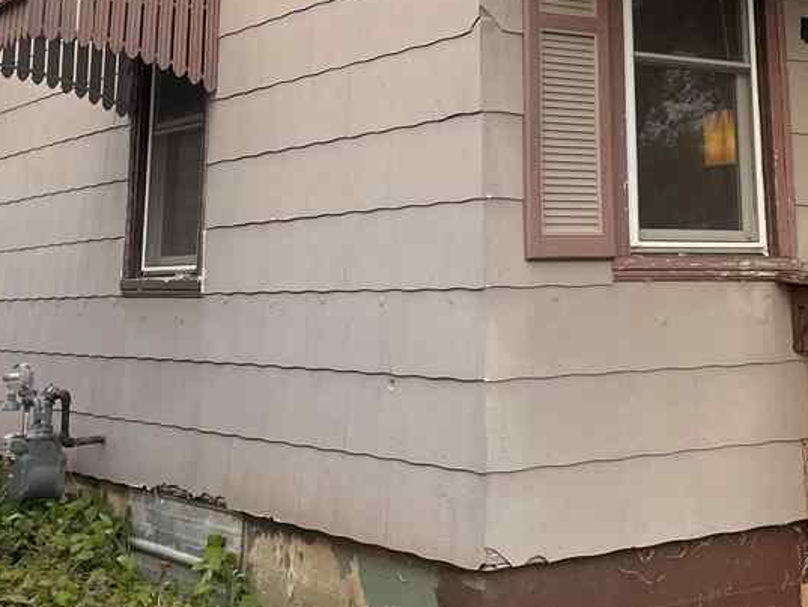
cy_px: -57
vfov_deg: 22.4
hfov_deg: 30.9
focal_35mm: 62
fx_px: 1448
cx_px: 558
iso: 32
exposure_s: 1/389
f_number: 1.6
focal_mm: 4.2
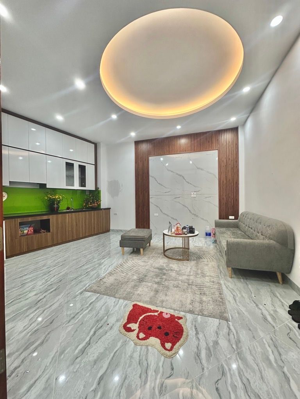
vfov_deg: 102.1
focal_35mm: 14
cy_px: 200
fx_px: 162
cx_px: 150
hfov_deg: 85.7
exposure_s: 1/100
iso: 250
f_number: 2.2
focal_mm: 2.22
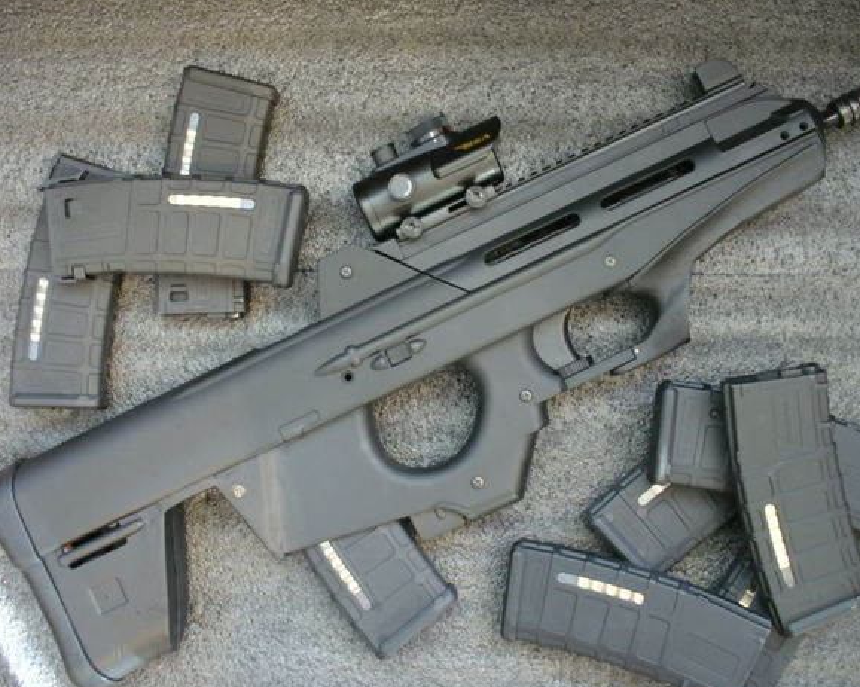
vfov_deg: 37.3
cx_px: 446
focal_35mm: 40
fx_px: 1018
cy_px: 346
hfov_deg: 45.8
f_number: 2.8
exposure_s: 1/2
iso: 200
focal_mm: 6.1
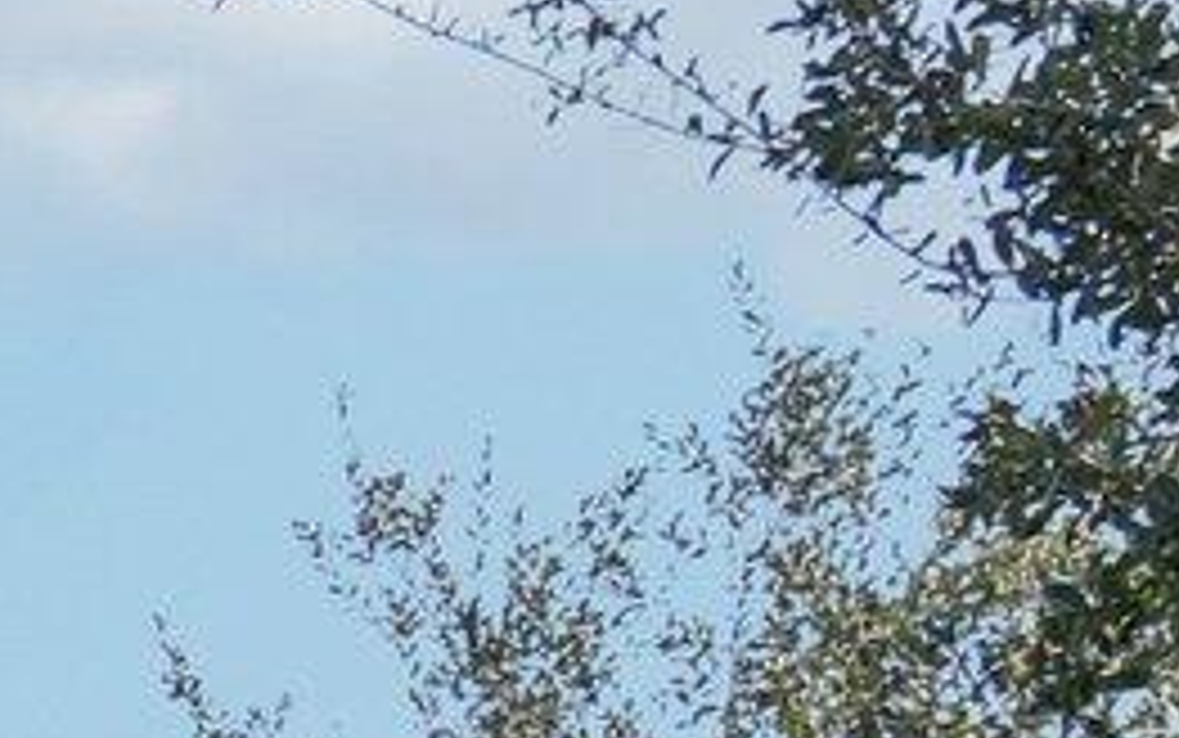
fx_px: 7683
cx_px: -2632
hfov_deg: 7.5
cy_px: 2005
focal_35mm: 239
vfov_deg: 5.3
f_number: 8
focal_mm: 20
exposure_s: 1/250
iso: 100
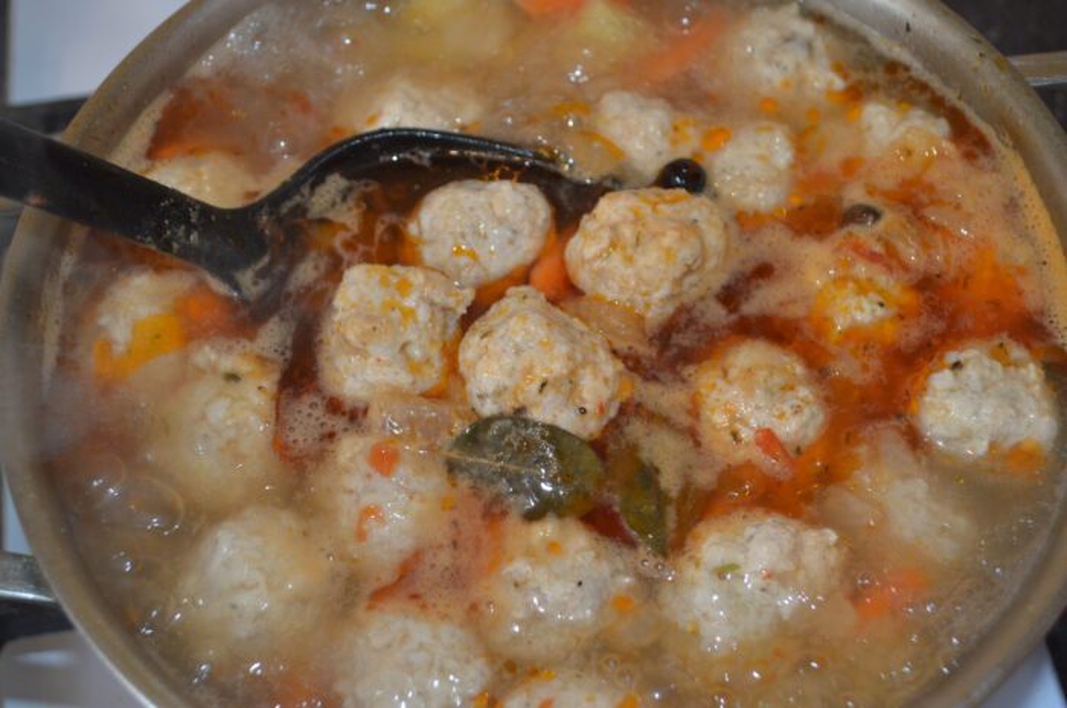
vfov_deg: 25.7
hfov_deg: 37.9
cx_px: 534
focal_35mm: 52
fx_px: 1554
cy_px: 354
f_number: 5
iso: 800
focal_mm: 35
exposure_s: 1/30
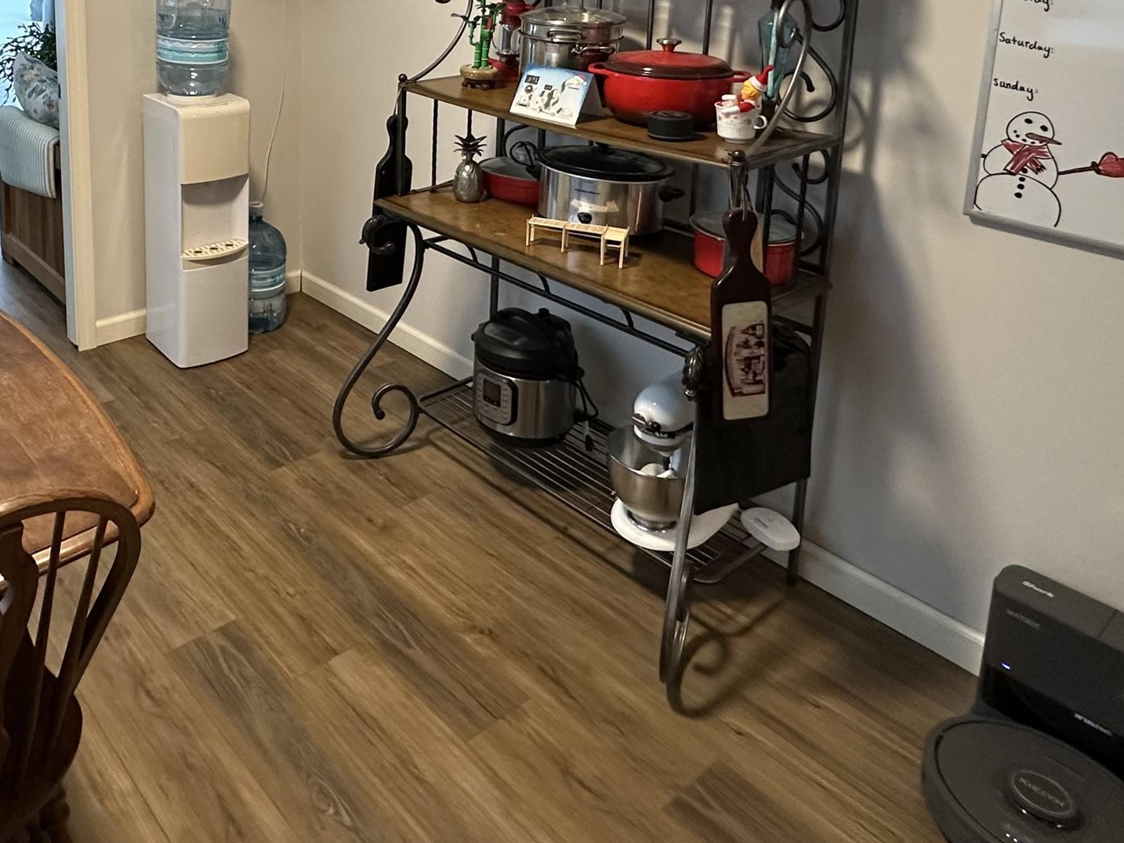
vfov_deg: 42.5
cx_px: 292
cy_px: 71
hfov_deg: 57.2
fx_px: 974
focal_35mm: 30
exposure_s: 1/60
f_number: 2.2
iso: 250
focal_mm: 2.22
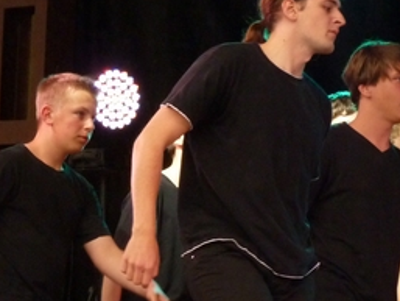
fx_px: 3457
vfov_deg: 5.0
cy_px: 309
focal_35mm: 299
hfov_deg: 6.6
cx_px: 289
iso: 400
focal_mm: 21
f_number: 4.4
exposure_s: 1/125
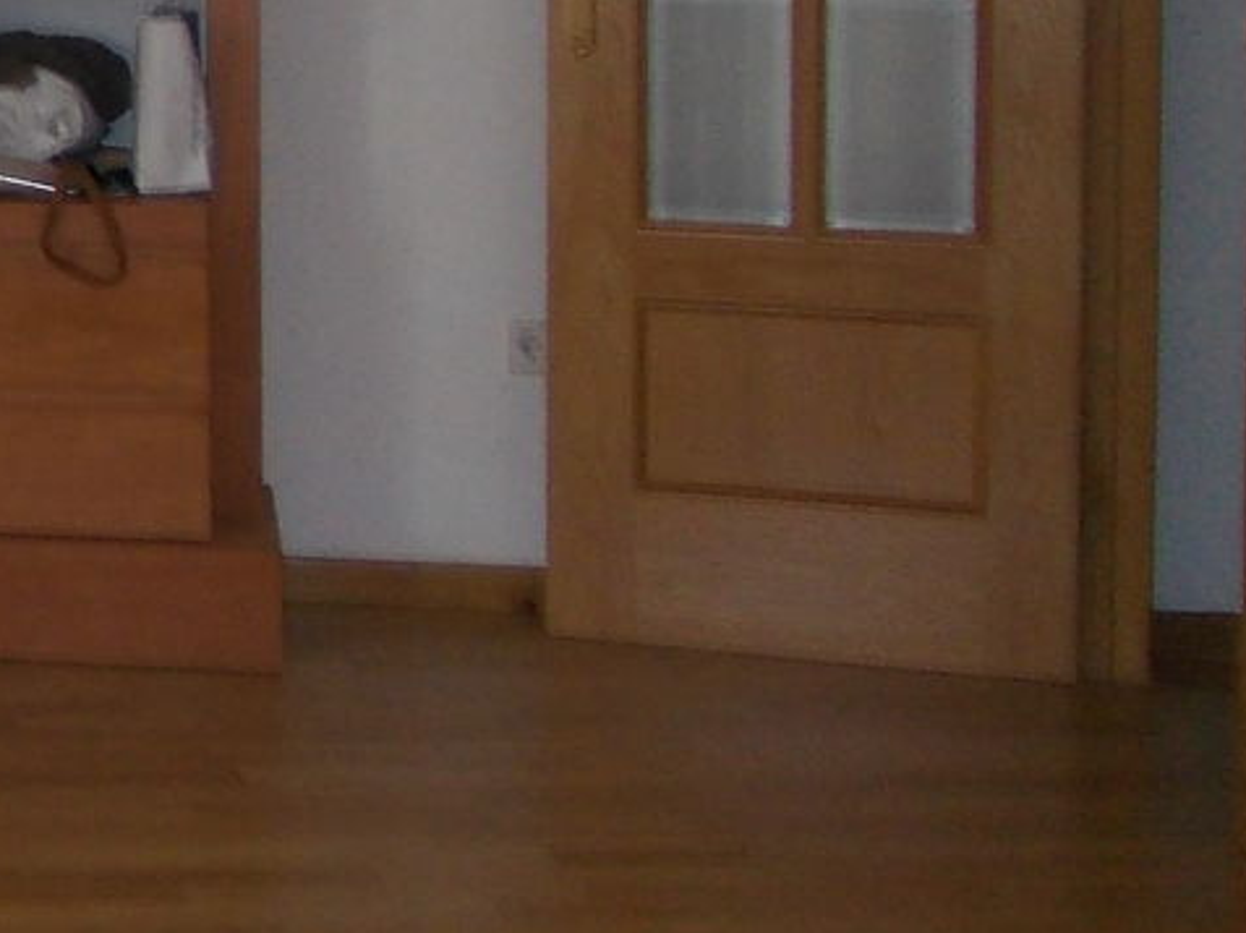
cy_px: -149
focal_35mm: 94
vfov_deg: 15.2
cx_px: -825
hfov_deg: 17.8
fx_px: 3381
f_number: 2.7
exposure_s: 1/25
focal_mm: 4
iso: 100
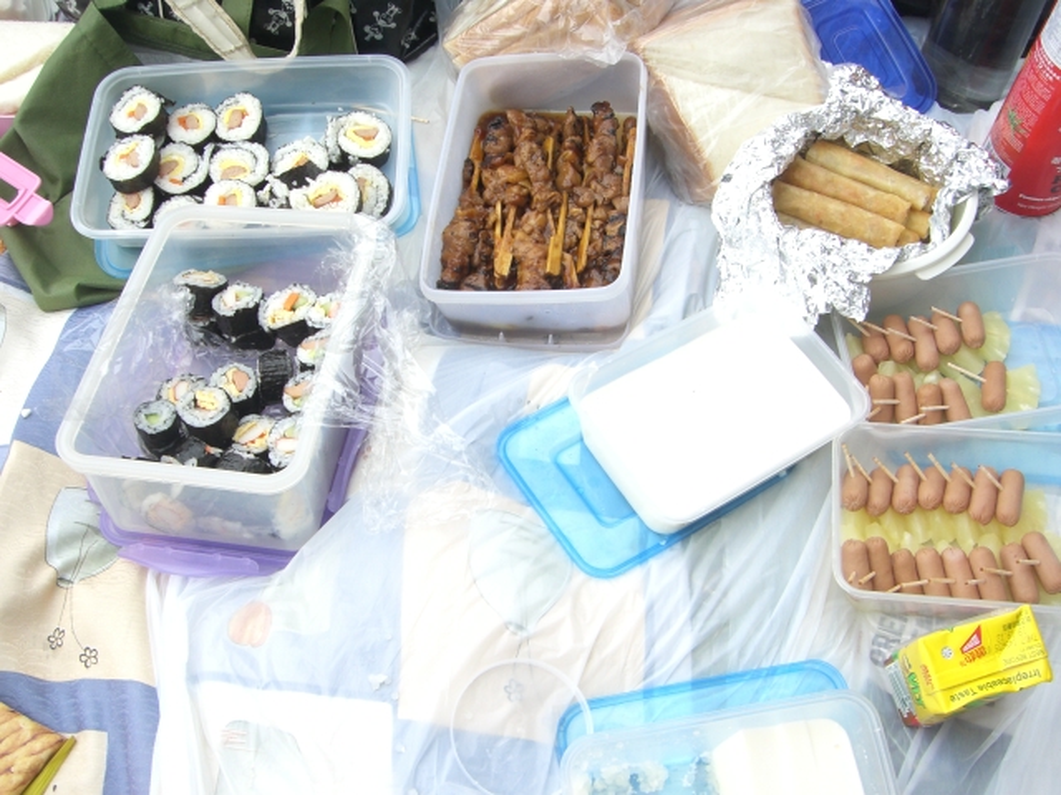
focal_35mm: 38
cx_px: 530
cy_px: 398
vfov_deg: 37.7
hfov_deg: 49.0
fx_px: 1165
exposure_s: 1/200
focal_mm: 6.2
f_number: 4.3
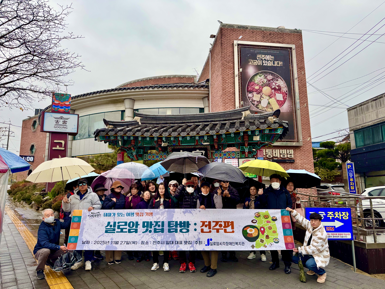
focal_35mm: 24
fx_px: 267
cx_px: 192
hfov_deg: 71.6
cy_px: 144
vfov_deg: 56.8
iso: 80
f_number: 1.78
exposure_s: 1/358
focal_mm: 6.76
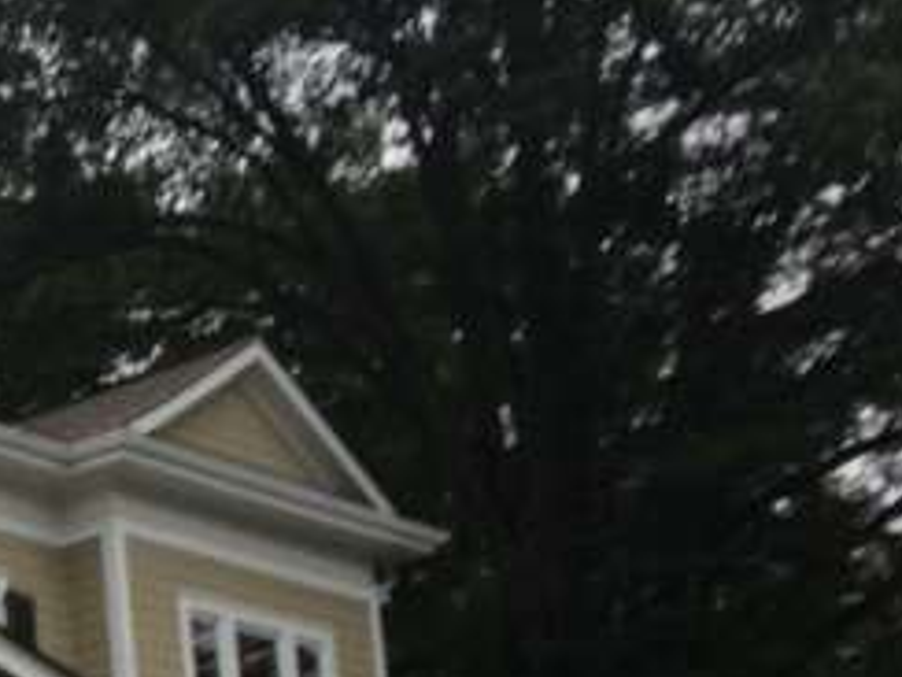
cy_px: 862
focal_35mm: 95
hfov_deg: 18.4
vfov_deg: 14.9
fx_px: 2475
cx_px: -436
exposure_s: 1/60
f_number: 2.2
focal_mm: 4.15
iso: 50
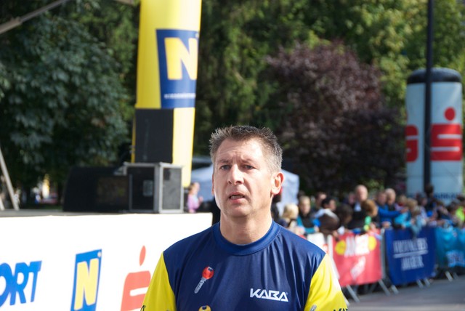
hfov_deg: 17.0
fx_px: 1551
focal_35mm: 120
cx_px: 232
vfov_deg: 11.4
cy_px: 156
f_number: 5.3
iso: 400
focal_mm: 80
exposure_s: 1/750
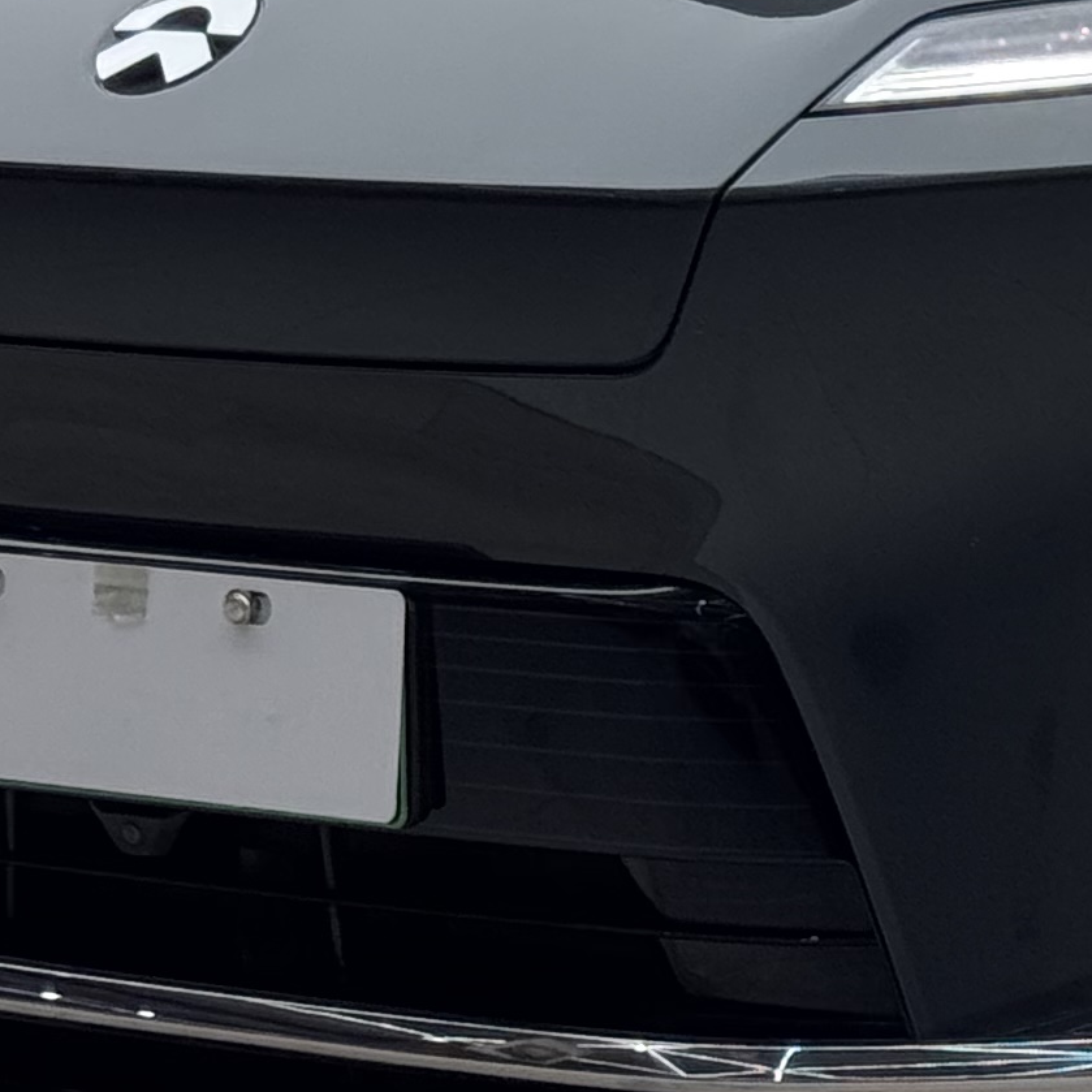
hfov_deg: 8.4
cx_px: 1654
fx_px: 7281
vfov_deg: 8.5
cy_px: -30
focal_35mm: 204
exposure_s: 1/442
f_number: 1.78
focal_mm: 6.76
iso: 125
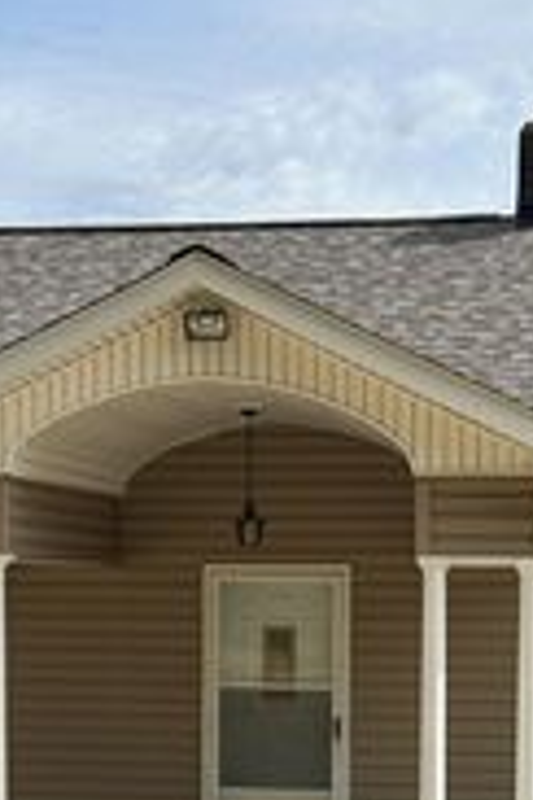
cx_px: 284
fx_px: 1643
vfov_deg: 26.8
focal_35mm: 74
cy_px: 636
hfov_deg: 18.4
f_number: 1.5
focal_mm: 5.7
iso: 50
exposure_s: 1/4444
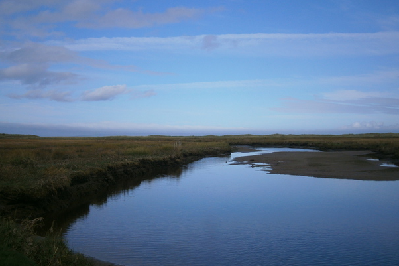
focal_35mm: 52
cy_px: 143
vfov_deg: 26.0
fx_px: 576
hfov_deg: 38.2
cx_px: 211
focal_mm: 8.3
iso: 80
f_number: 9.7
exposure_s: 1/250
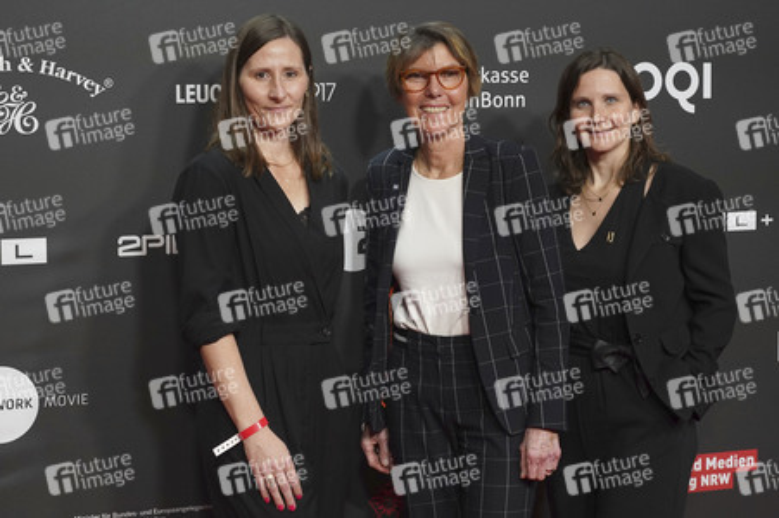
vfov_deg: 19.2
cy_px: 259
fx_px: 1535
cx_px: 390
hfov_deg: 28.5
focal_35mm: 71
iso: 2000
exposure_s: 1/250
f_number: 5.6
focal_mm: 71
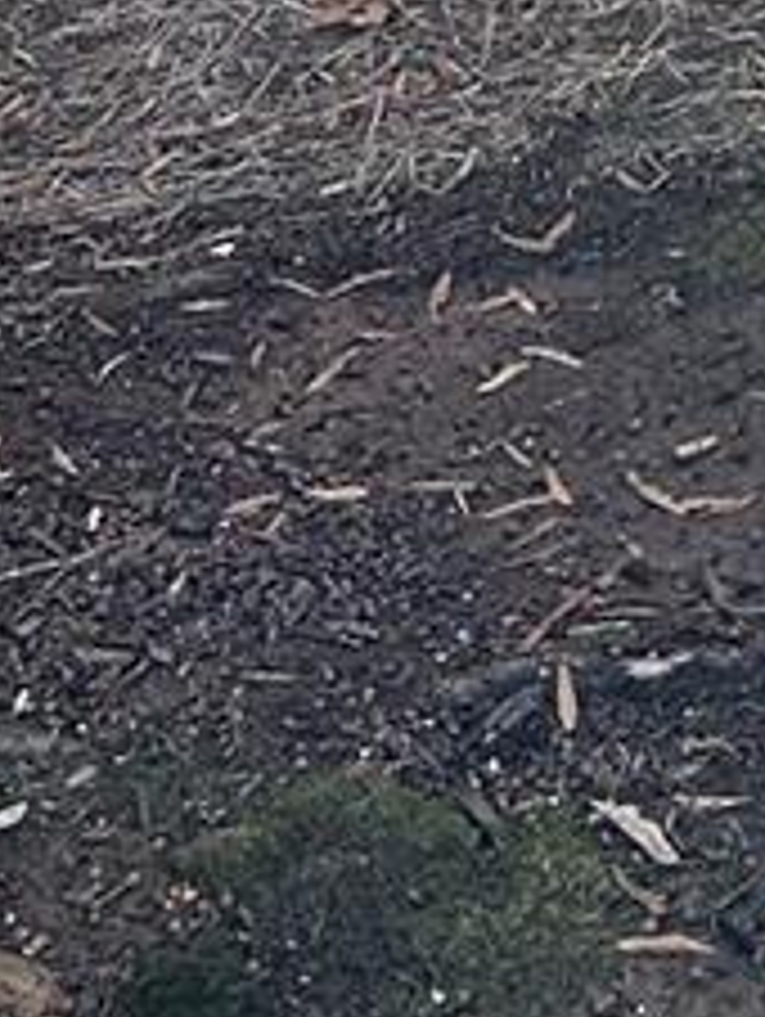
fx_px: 2794
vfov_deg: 16.0
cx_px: 1174
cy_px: -1035
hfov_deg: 14.5
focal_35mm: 95
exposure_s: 1/1092
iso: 50
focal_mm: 2.22
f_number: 2.2
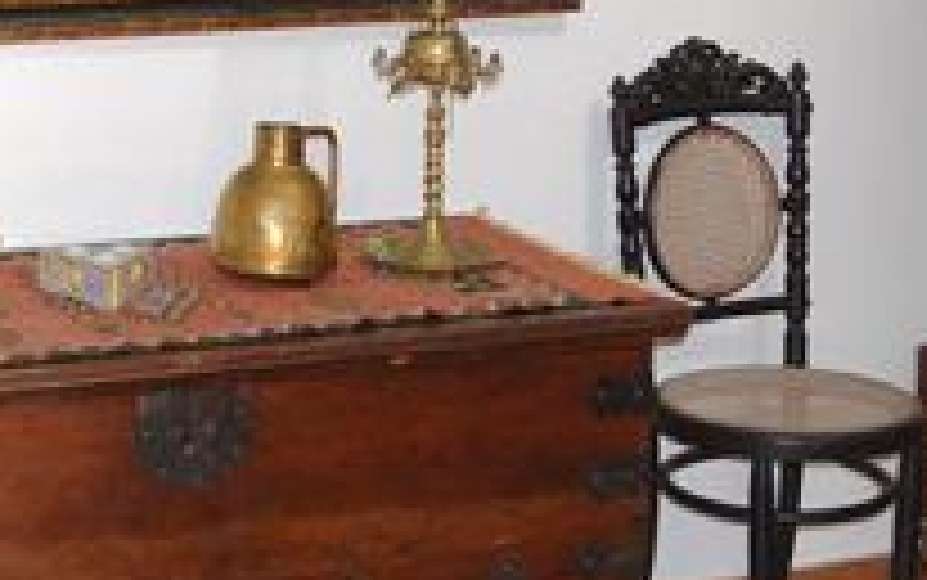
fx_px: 2376
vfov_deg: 13.6
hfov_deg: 21.3
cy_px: -63
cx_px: -11
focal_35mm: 94
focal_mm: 18
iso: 500
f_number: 3.5
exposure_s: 1/60
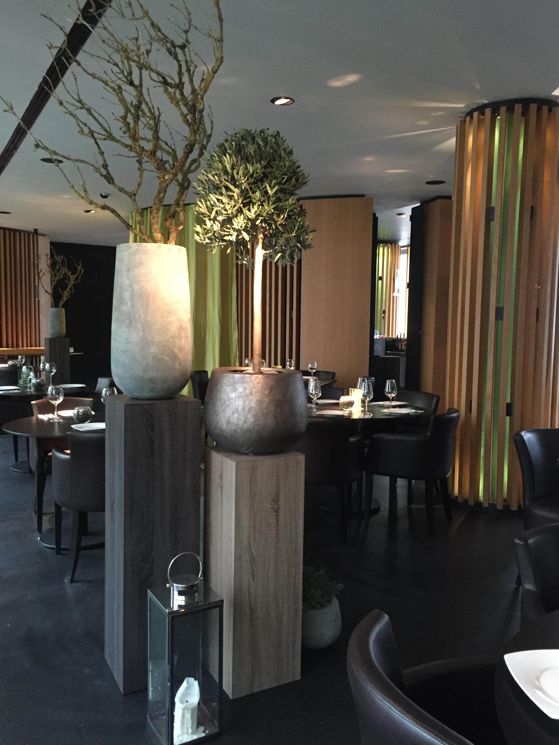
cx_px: 280
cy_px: 372
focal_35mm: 29
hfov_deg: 48.2
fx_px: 624
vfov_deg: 61.7
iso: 320
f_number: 2.2
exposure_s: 1/17
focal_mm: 4.15
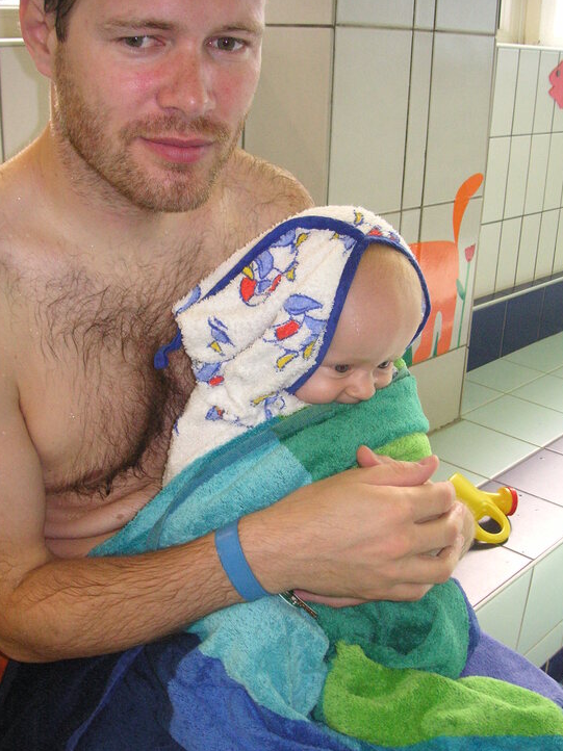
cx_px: 283
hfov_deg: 35.1
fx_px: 890
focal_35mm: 41
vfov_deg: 45.8
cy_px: 404
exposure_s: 1/45
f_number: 2.8
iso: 160
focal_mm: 6.1
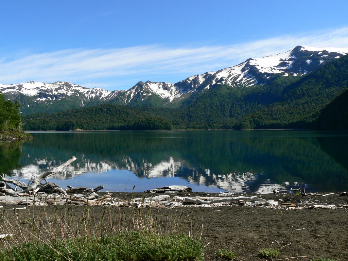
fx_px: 362
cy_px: 130
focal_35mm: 36
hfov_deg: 51.4
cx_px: 174
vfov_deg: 39.7
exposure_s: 1/400
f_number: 7.1
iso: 80
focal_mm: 6
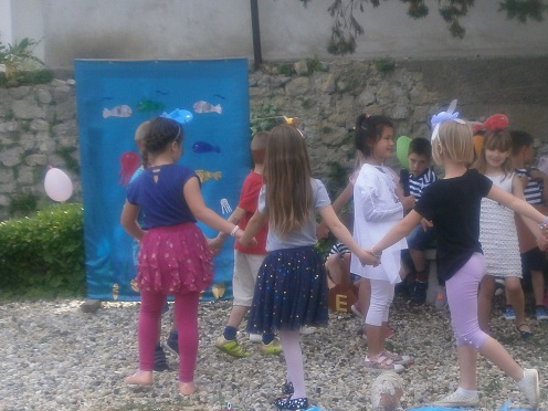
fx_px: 1456
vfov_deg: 16.0
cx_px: 377
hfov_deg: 21.2
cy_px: 277
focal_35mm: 92
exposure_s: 1/400
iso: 100
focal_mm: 8.1
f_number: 3.8
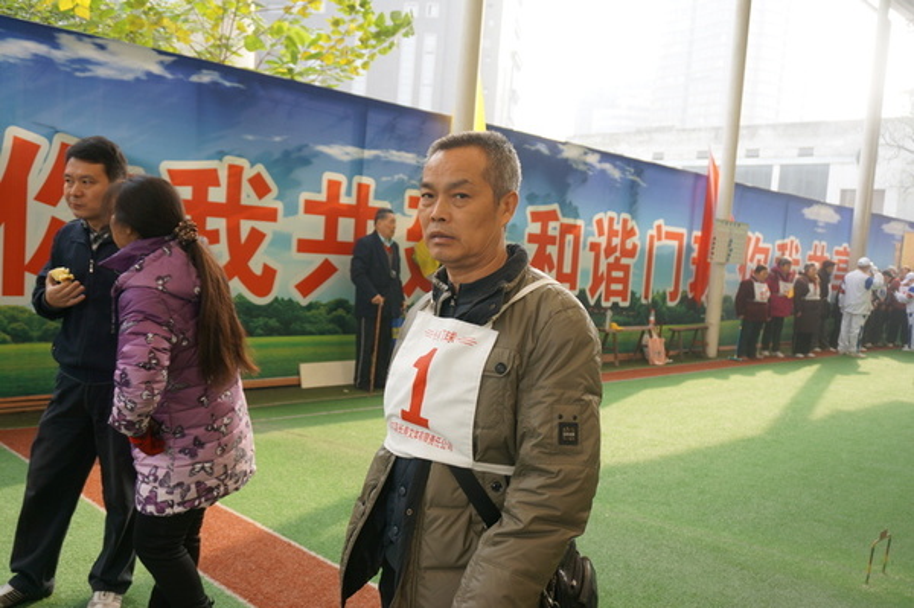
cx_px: 457
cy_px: 304
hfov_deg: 55.1
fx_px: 875
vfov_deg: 38.3
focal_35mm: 34
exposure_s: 1/160
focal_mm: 23
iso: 250
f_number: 4
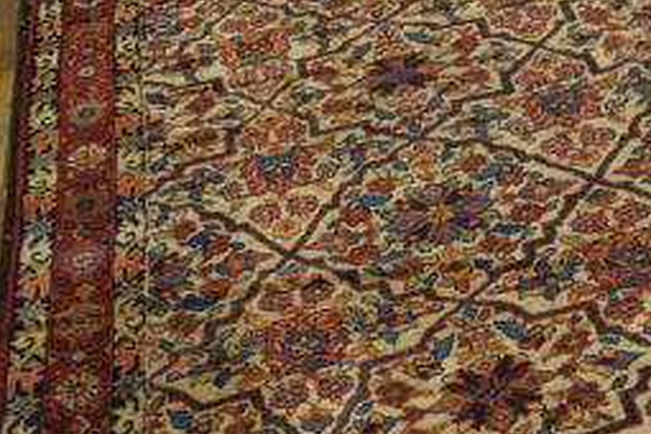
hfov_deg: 23.1
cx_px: 763
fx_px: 1468
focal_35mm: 81
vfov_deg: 16.8
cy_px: 175
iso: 500
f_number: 4
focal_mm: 23
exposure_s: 1/60
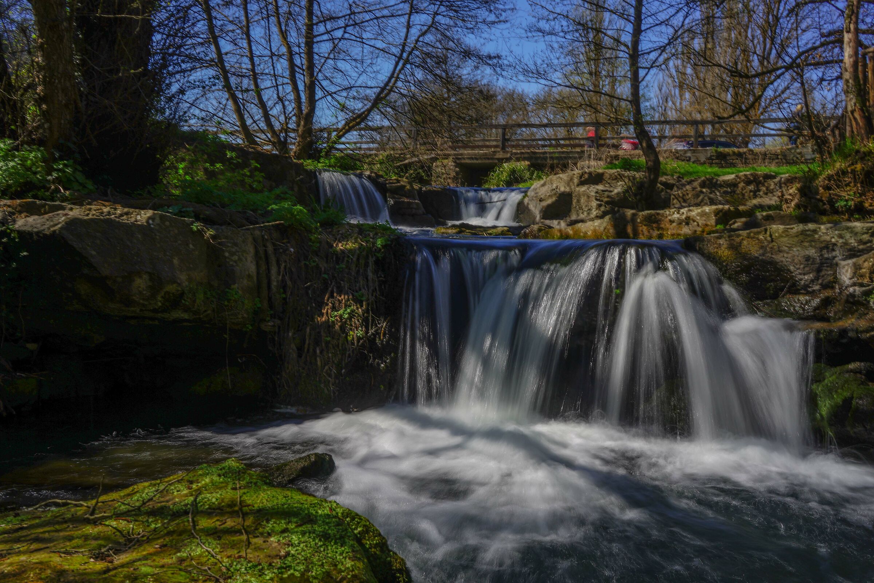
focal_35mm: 35
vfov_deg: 37.9
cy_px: 292
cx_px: 437
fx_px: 850
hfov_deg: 54.4
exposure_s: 1/2.5
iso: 64
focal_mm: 35
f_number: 11
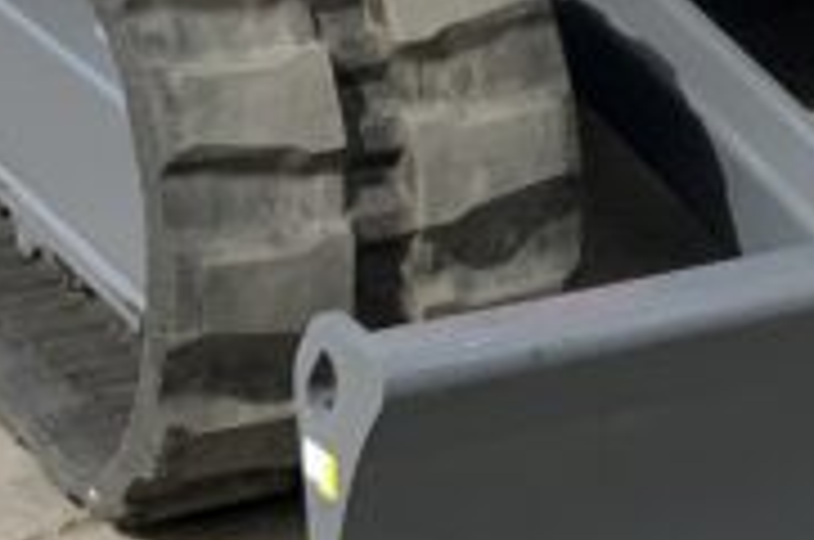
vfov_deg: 7.6
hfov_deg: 11.6
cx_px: 1138
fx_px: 3860
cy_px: -594
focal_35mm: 171
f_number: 1.8
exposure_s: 1/1730
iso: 16
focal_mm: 3
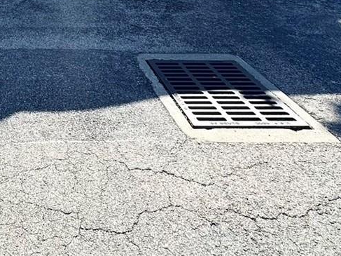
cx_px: 19
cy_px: -128
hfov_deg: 37.8
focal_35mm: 46
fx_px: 453
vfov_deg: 24.5
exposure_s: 1/769
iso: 40
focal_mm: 2.22
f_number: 2.2
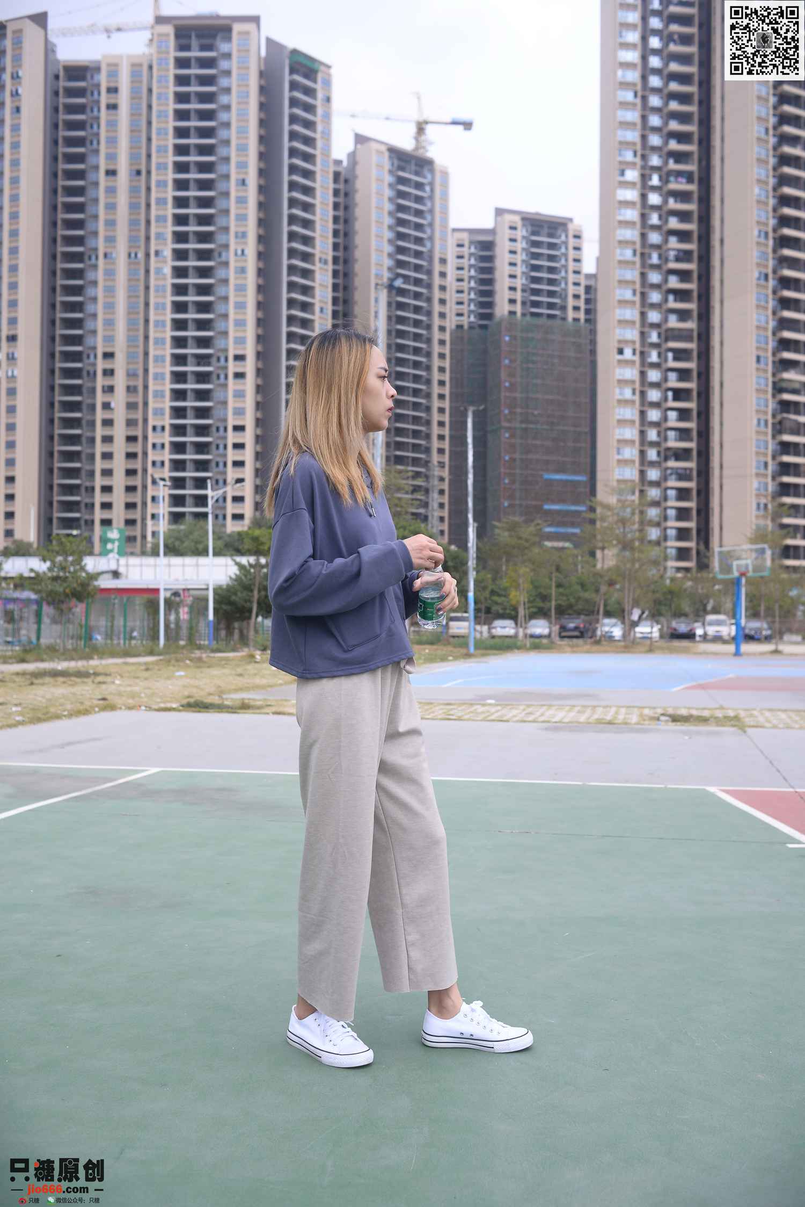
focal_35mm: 35
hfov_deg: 37.9
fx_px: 1173
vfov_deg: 54.4
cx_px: 402
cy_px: 604
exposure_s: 1/1250
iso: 400
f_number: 5.6
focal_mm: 35
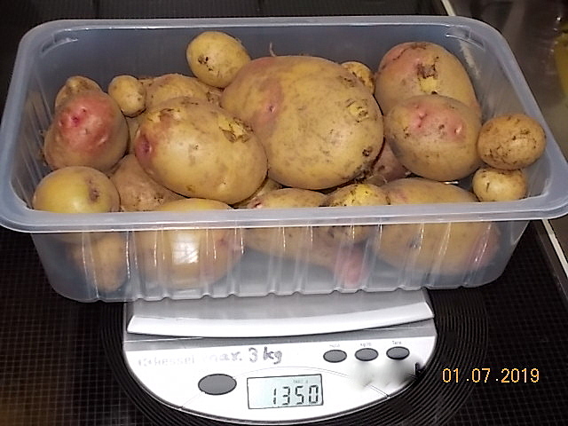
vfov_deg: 25.2
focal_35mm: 58
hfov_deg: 33.2
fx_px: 952
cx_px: 284
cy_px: 213
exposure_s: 1/30
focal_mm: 10.3
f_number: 4.9
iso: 200
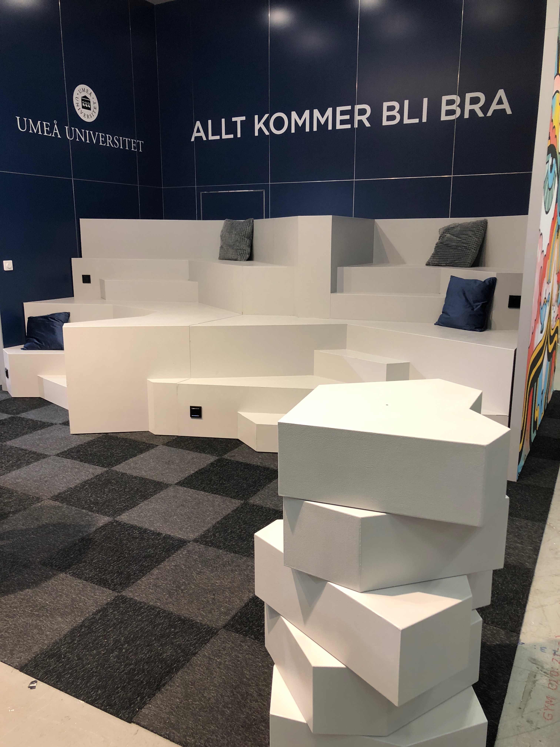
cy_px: 374
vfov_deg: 63.4
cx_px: 280
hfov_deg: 49.7
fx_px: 604
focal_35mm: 28
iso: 40
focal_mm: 3.99
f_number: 1.8
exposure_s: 1/17
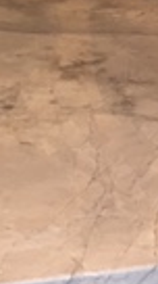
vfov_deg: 14.3
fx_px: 1115
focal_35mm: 149
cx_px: -102
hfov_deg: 7.9
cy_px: 44
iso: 80
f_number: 2.2
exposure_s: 1/33
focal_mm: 4.15
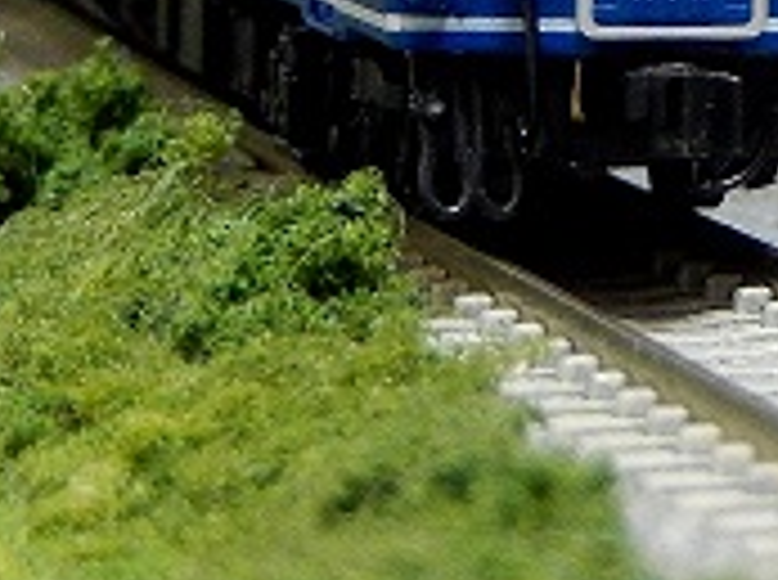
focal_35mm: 296
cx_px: 1012
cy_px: -398
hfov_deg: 6.6
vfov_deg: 5.0
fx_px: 6639
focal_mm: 13.1
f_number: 4.9
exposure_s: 1/2.5
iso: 200
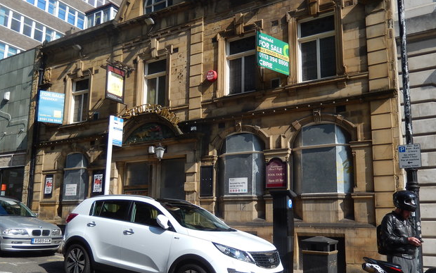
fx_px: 416
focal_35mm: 35
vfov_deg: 36.3
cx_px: 219
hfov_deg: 55.3
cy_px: 154
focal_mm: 5.7
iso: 125
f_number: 3.8
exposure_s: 1/1000
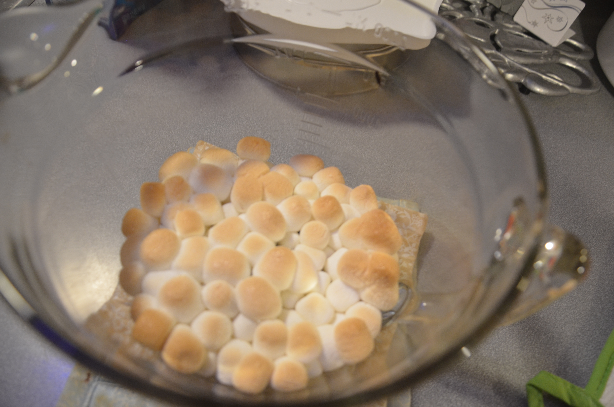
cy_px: 204
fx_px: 460
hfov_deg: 67.5
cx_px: 307
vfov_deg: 47.7
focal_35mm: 27
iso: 800
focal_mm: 18
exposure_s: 1/15
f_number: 3.5
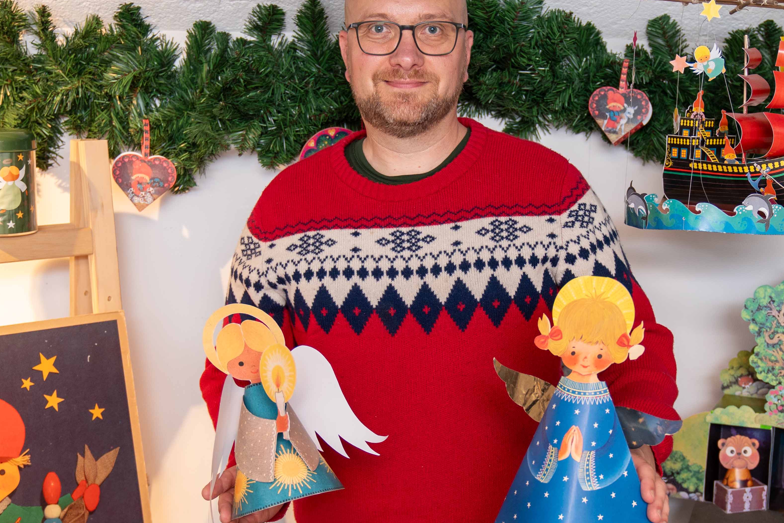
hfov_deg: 35.0
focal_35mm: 57
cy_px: 328
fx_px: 1241
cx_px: 463
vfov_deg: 23.7
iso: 640
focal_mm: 30
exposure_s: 1/200
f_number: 2.8
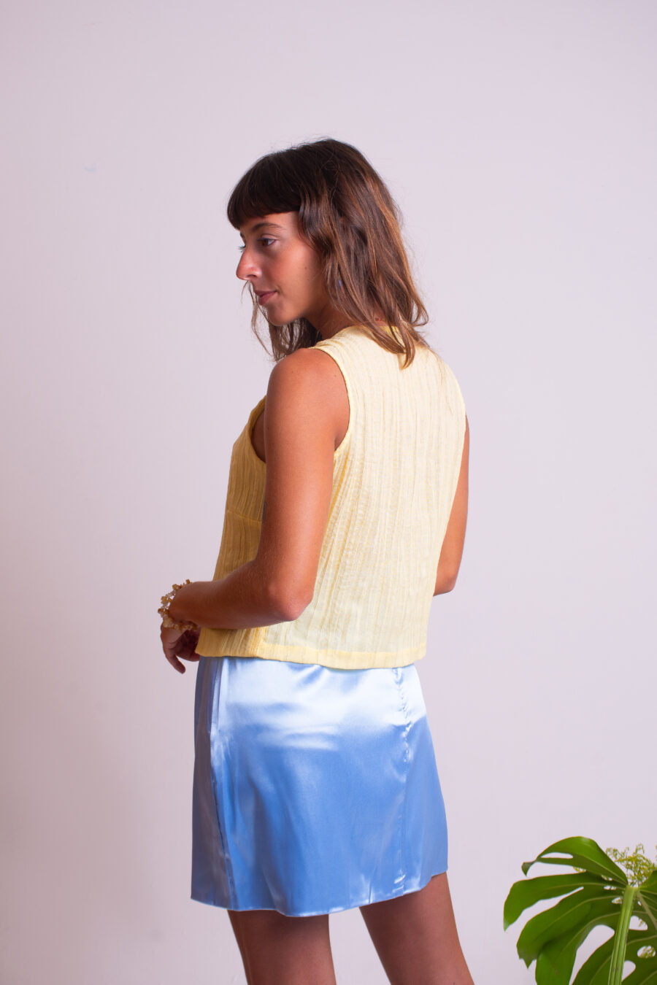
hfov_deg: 22.6
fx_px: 1642
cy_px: 492
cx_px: 328
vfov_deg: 33.4
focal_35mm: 60
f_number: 9
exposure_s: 1/160
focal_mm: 40
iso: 100
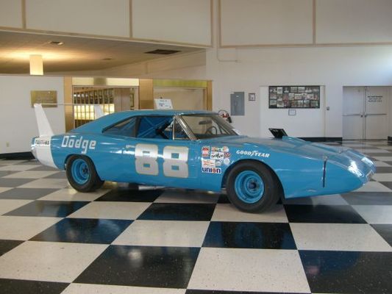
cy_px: 147
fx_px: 396
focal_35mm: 35
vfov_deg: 40.7
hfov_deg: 52.6
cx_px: 196
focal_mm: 5.8
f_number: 2.8
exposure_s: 1/20
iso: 80
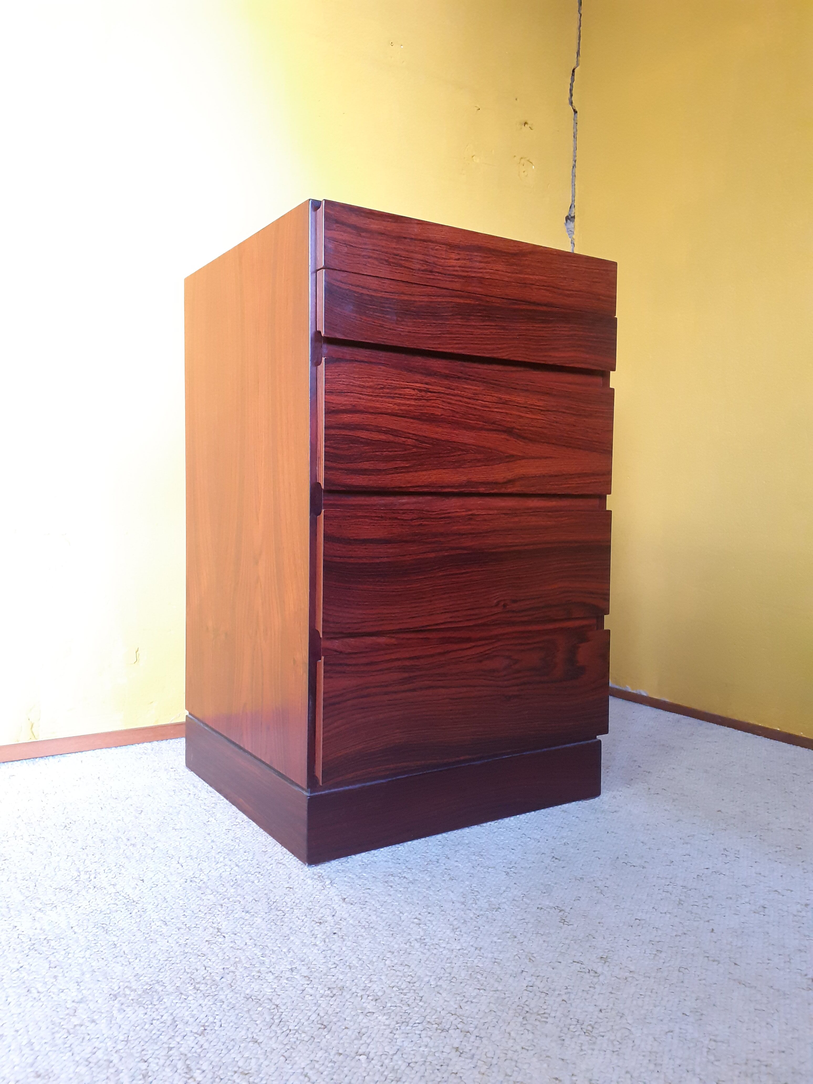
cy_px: 542
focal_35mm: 27
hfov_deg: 51.4
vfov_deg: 65.3
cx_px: 406
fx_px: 846
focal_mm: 3.6
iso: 200
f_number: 1.9
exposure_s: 1/50
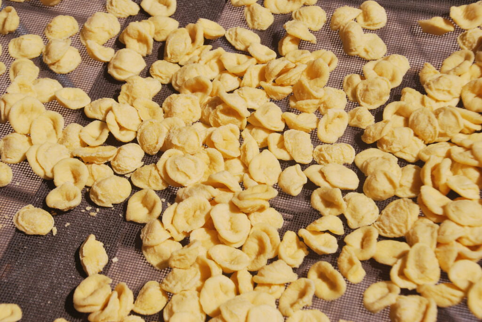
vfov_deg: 15.2
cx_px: 241
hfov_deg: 22.6
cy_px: 161
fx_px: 1206
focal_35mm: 90
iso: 100
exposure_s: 1/1000
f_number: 8
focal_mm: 60
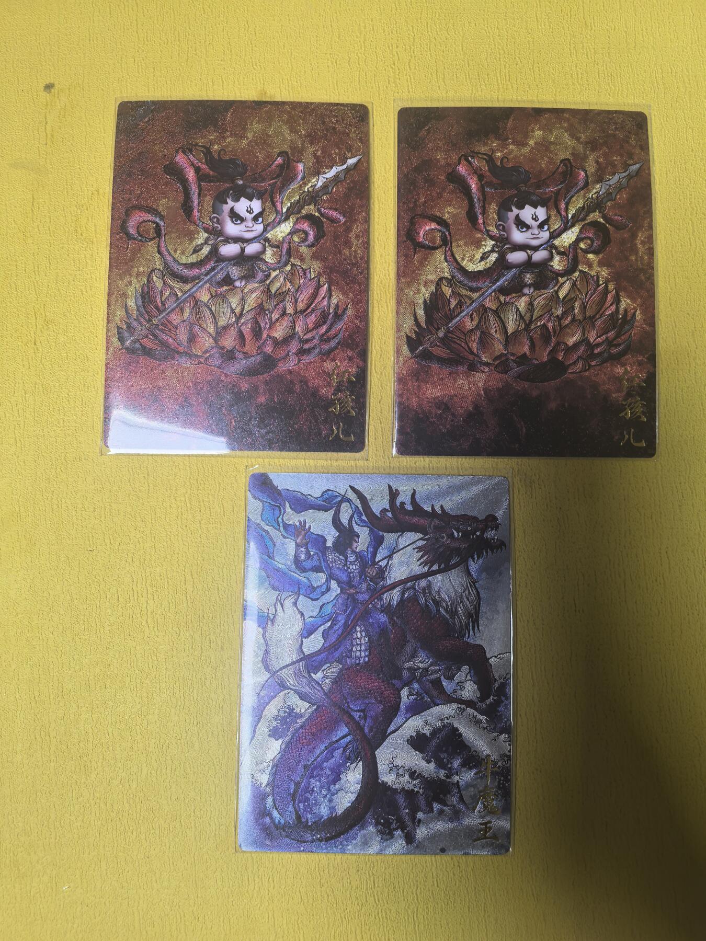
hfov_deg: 51.4
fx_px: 734
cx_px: 353
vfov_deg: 65.3
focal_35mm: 27
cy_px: 470
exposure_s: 1/100
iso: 160
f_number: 4
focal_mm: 6.35
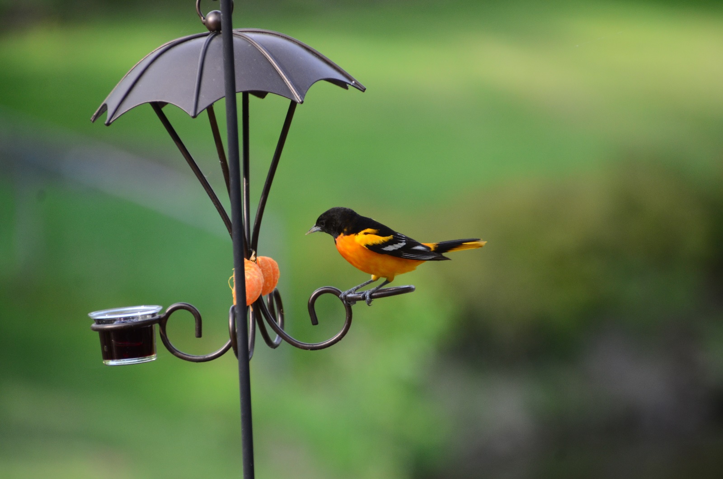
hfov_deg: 3.4
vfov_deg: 2.3
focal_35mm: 600
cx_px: 362
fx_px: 12022
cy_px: 240
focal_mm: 400
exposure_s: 1/320
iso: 500
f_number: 6.3
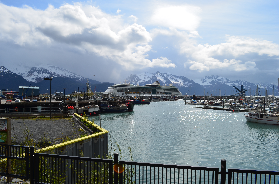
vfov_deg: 47.7
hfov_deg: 67.5
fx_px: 209
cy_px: 92
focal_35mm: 27
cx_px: 140
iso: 100
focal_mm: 18
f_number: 13
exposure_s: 1/250
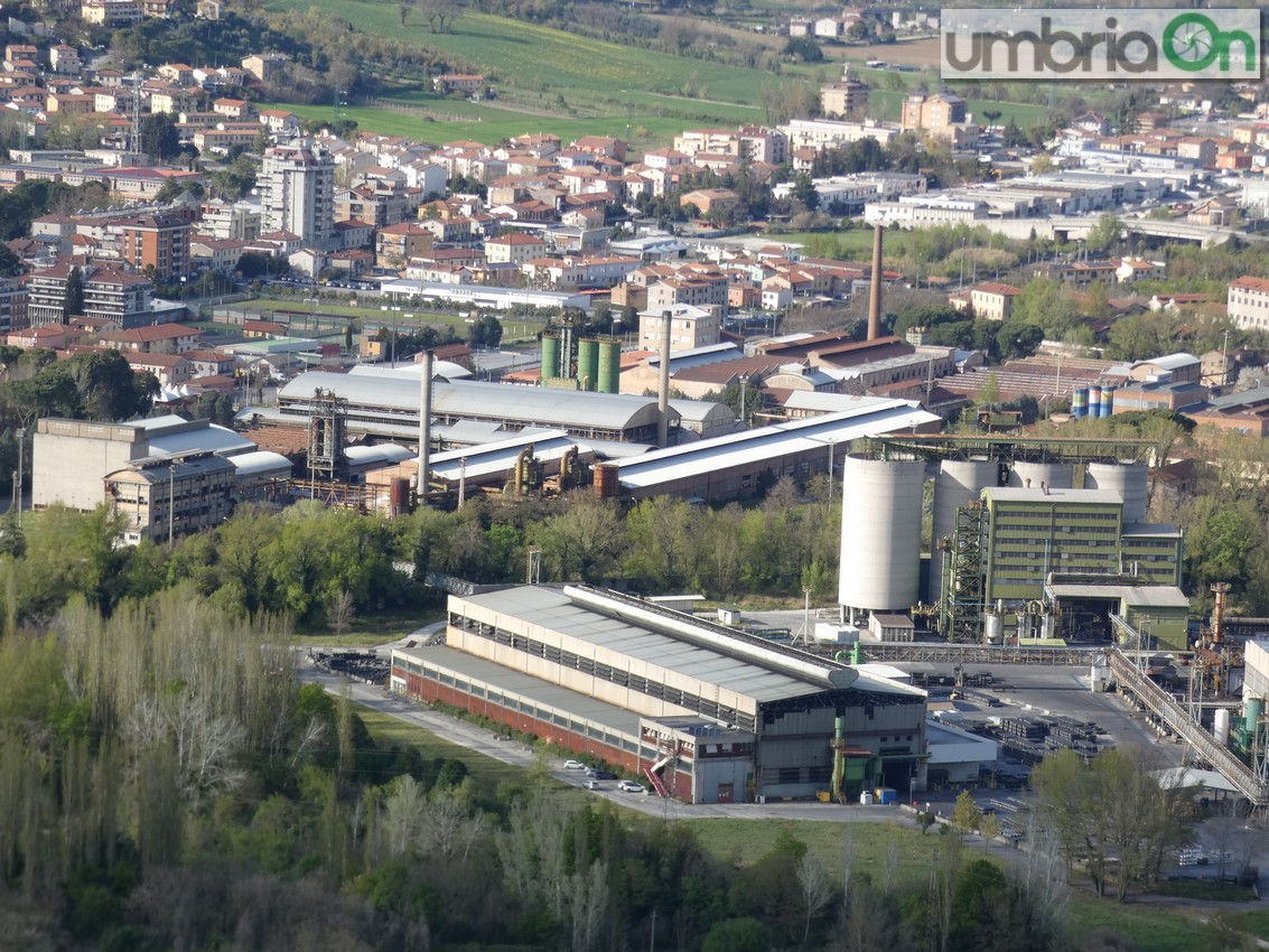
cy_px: 476
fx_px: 6196
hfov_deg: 11.7
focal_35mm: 169
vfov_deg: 8.8
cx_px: 634
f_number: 5.5
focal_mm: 30.2
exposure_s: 1/200
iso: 80
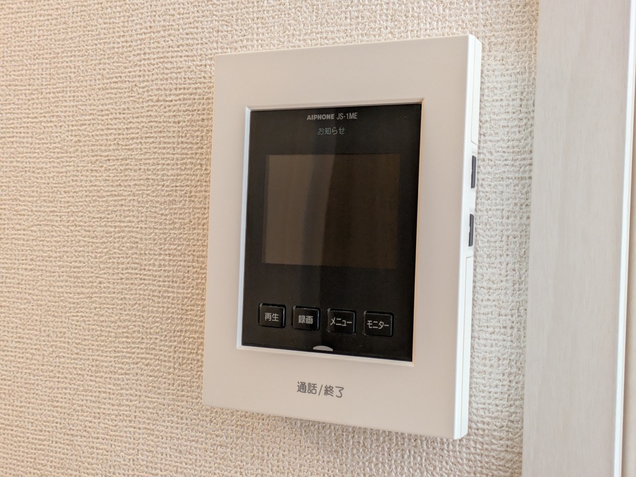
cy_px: 238
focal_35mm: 51
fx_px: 937
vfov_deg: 28.6
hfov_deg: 37.5
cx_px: 318
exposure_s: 1/24
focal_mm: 5.43
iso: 181
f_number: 1.89
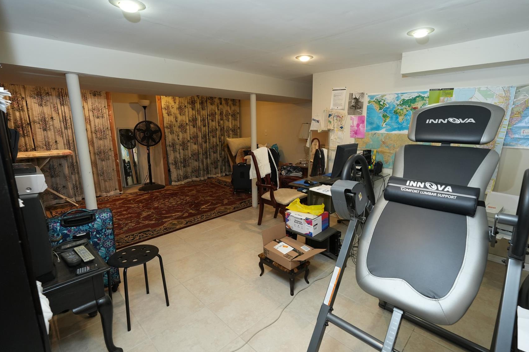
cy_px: 168
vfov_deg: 70.4
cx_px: 285
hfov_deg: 93.1
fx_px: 250
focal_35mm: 17
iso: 1600
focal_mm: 14
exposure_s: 1/125
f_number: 5
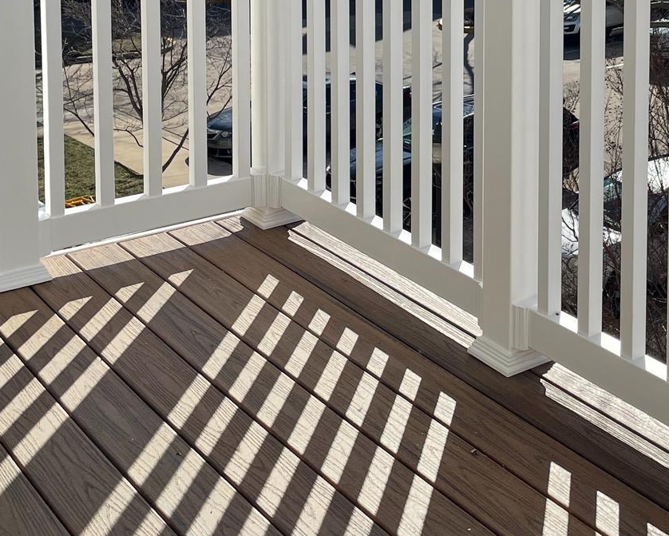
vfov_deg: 23.0
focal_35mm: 62
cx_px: 548
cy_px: -73
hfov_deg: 29.7
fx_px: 1228
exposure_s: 1/5814
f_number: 1.6
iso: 32
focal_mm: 4.2
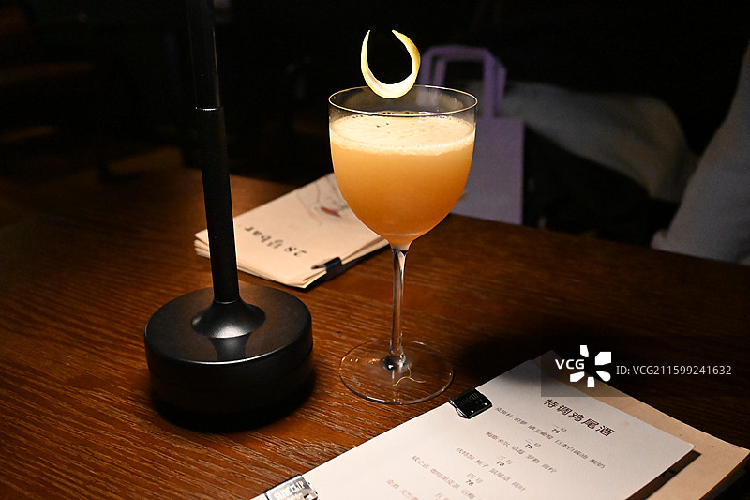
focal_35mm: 32
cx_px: 375
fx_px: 672
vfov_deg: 40.8
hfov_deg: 58.3
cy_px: 250
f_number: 4
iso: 10000
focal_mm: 21.5
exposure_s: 1/60
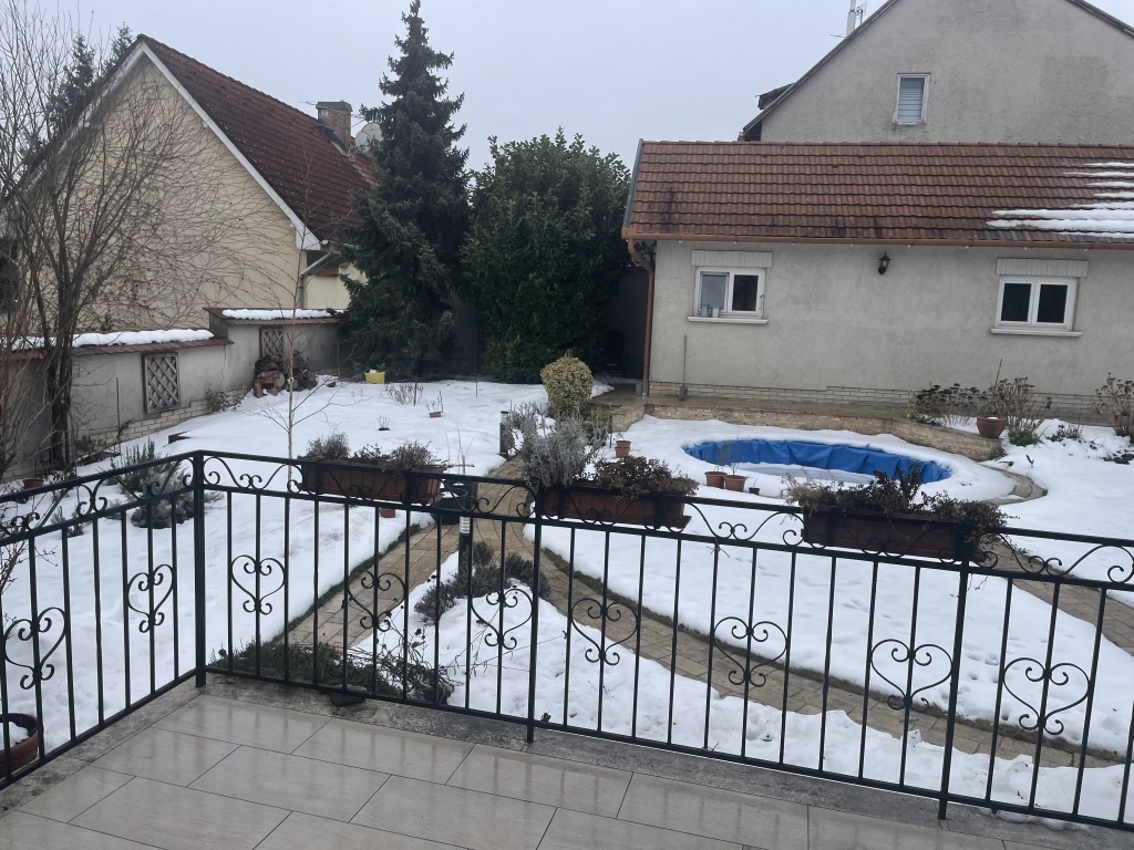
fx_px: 852
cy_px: 425
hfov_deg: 67.3
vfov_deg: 53.1
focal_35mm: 26
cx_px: 567
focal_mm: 4.2
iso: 32
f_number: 1.6
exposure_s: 1/1221
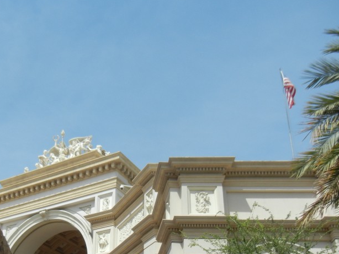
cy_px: 204
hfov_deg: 37.7
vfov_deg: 28.5
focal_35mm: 50
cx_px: 107
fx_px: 490
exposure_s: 1/451
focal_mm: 5.4
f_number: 7
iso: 160
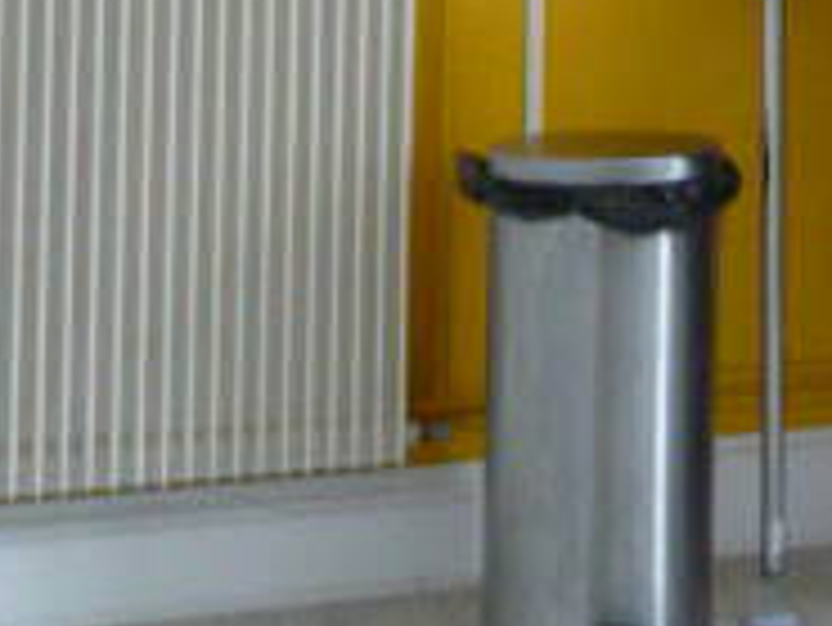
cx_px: 1169
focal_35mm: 97
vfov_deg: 14.5
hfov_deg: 18.4
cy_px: -216
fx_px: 2333
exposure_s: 1/30
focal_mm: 4.7
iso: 400
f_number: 3.3
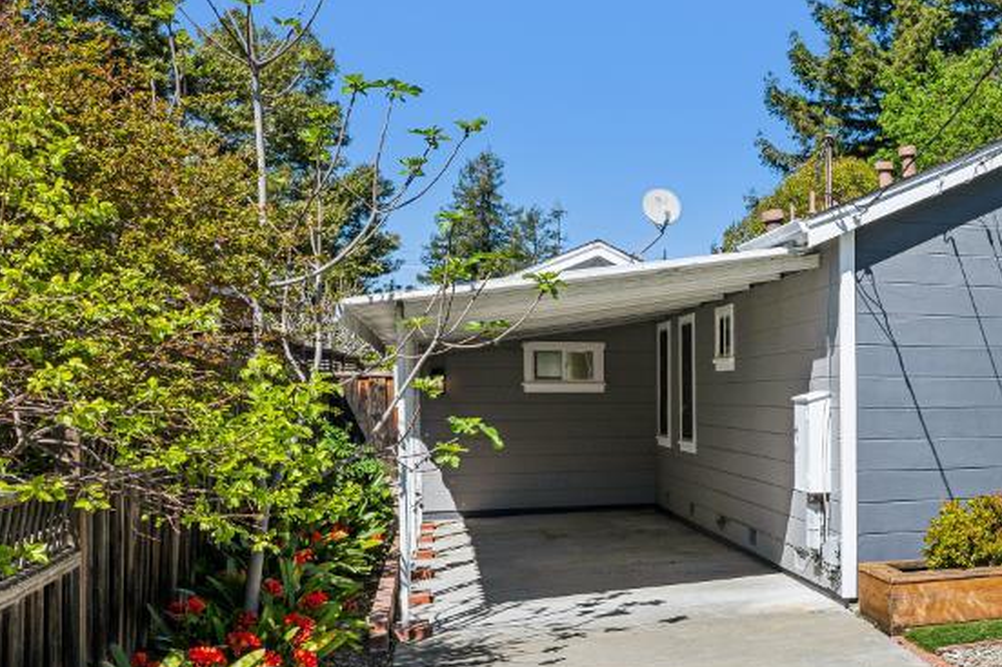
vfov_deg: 27.4
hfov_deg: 30.9
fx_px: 1363
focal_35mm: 49
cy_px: 407
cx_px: 1320
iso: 110
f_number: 8
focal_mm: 18
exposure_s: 1/320
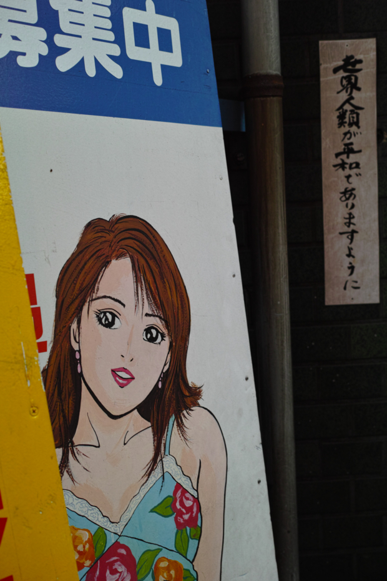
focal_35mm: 45
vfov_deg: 43.6
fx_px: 726
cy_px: 290
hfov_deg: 29.9
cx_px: 194
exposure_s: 1/80
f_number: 3.5
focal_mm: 30
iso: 100
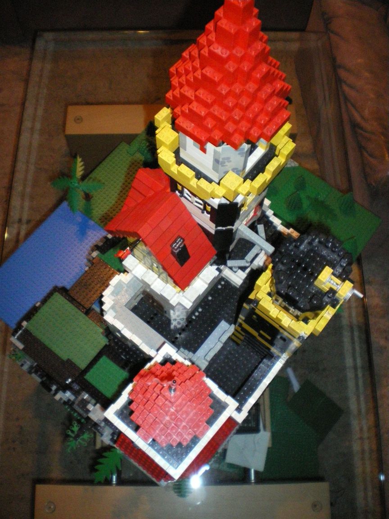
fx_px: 539
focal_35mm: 36
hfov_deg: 39.7
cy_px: 260
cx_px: 194
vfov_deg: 51.4
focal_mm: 6.3
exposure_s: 1/50
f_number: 3.1
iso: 800
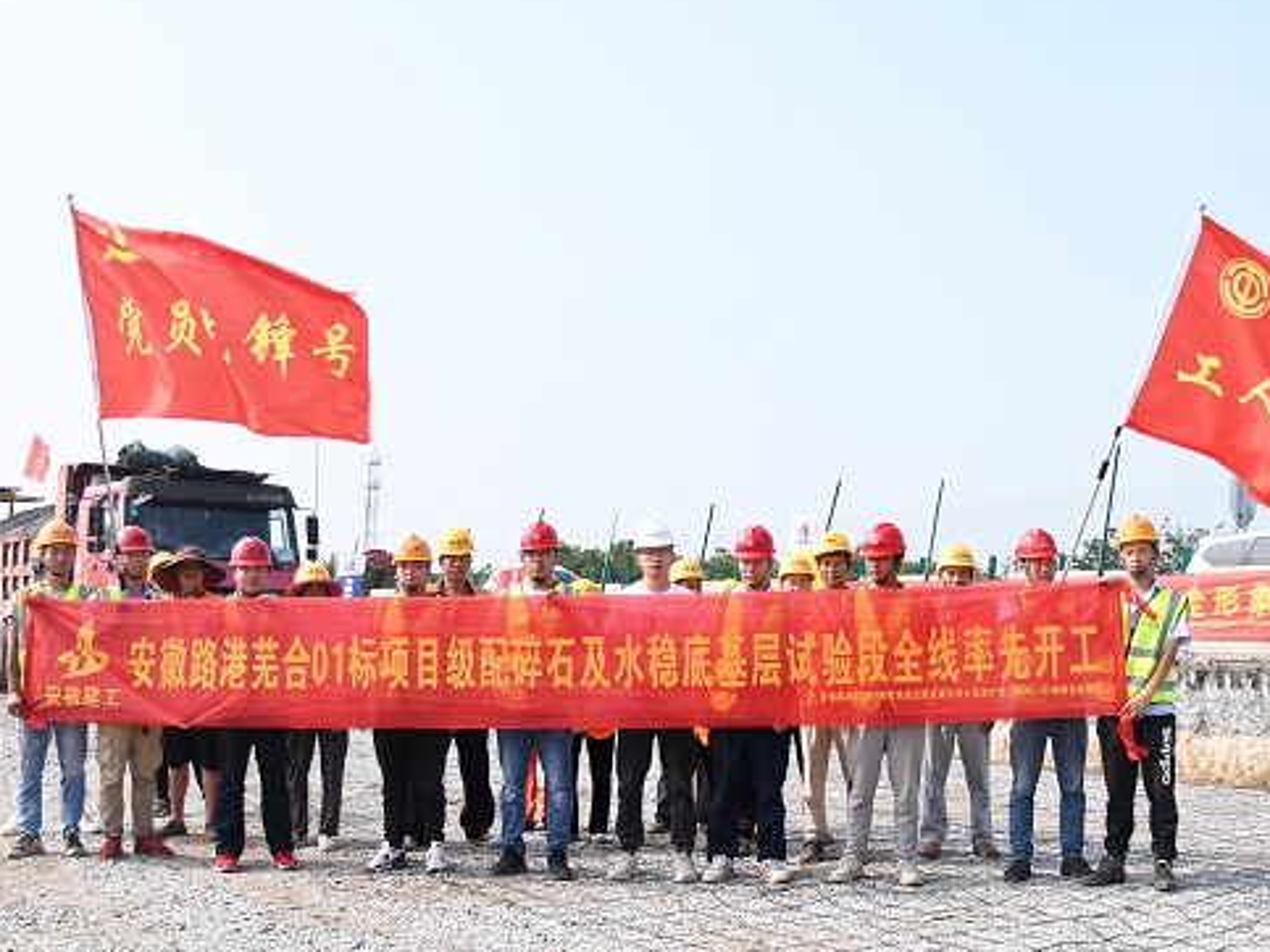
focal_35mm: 43
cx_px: 678
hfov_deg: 43.8
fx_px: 1577
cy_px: 465
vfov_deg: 33.6
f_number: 3.5
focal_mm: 18
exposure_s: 1/5000
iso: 640
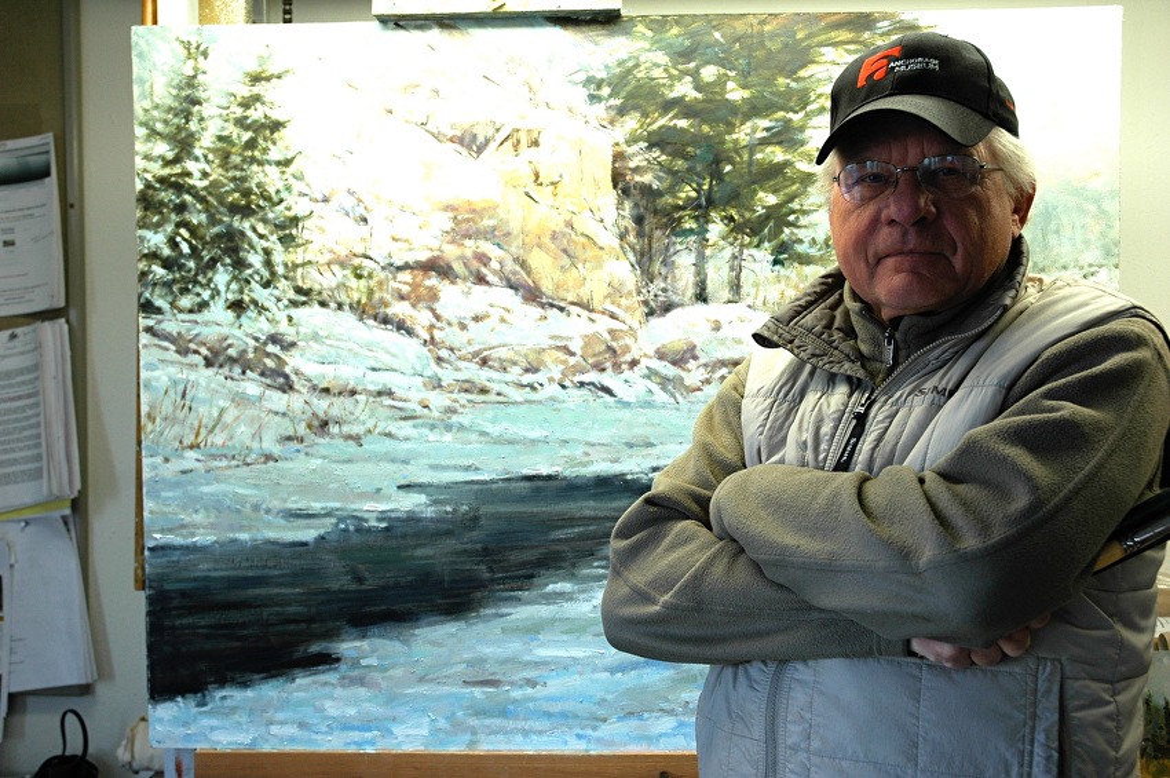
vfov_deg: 30.8
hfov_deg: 45.0
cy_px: 389
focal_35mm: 44
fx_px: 1412
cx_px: 585
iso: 200
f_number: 5
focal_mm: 29
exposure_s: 1/60
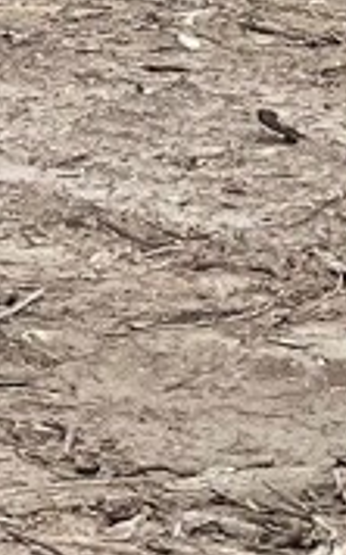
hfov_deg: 6.2
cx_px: -1004
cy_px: -617
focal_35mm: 177
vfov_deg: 10.7
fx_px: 2675
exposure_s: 1/2227
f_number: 1.8
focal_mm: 3
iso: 16
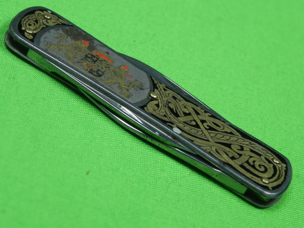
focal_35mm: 105
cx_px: 152
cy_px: 114
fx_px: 922
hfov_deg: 18.7
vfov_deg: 14.1
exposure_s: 1/125
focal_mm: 18.8
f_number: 4
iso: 276
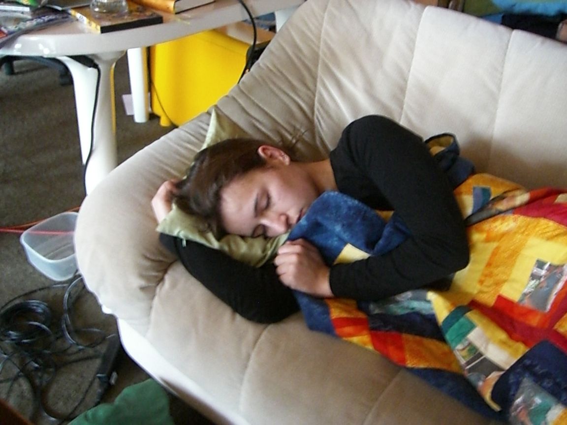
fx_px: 622
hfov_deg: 49.0
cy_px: 212
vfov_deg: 37.7
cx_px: 284
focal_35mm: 38
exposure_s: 1/15
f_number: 2.7
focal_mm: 6.2
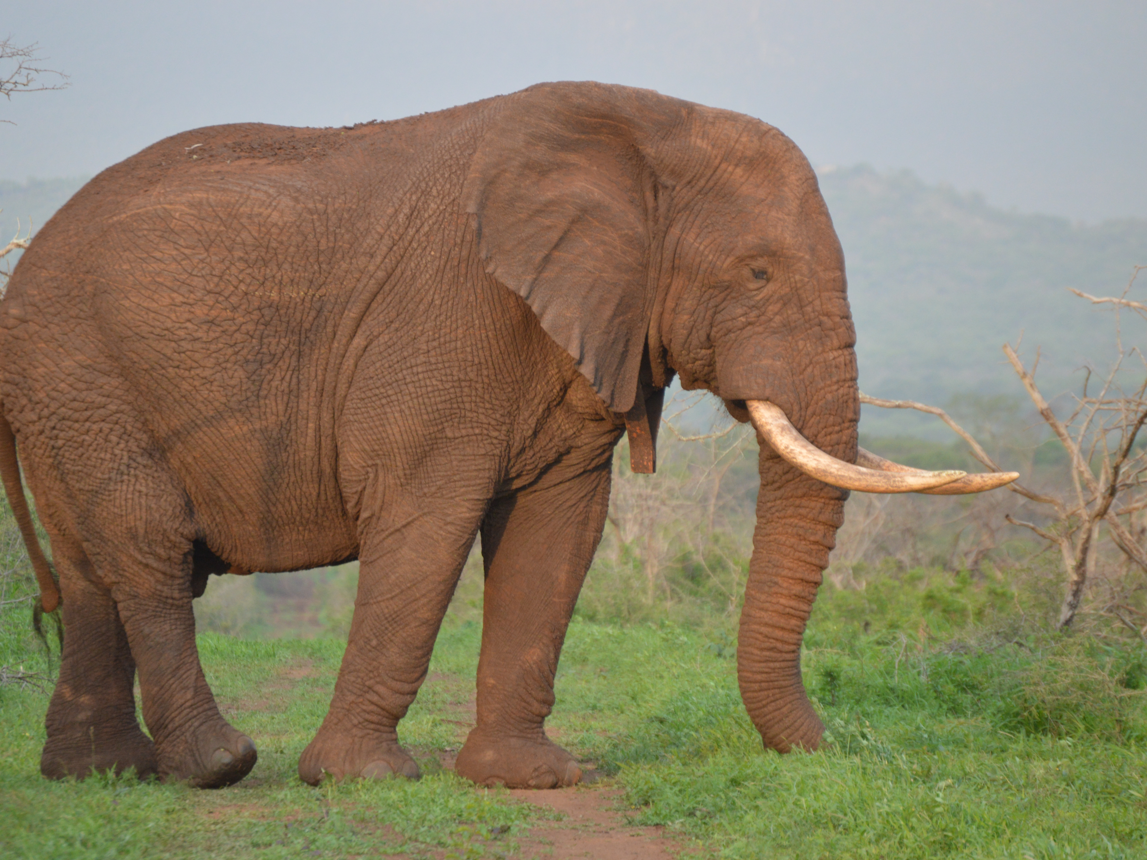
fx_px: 10802
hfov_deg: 6.1
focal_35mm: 326
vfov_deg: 4.6
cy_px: 431
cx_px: 519
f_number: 5.6
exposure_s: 1/500
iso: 720
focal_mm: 200
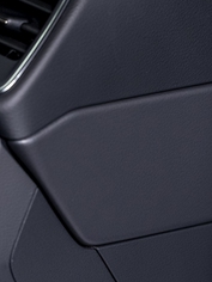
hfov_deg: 6.5
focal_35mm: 226
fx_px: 1845
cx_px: -137
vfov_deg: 8.8
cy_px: 152
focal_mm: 56
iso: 1000
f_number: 2.5
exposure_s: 1/60
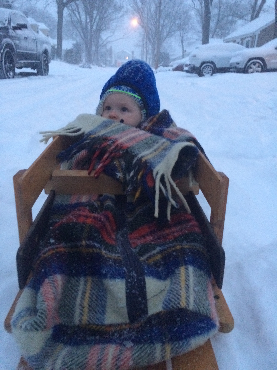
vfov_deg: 61.7
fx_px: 309
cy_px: 185
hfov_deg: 48.2
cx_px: 138
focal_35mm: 29
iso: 400
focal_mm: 4.15
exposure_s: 1/15
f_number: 2.2
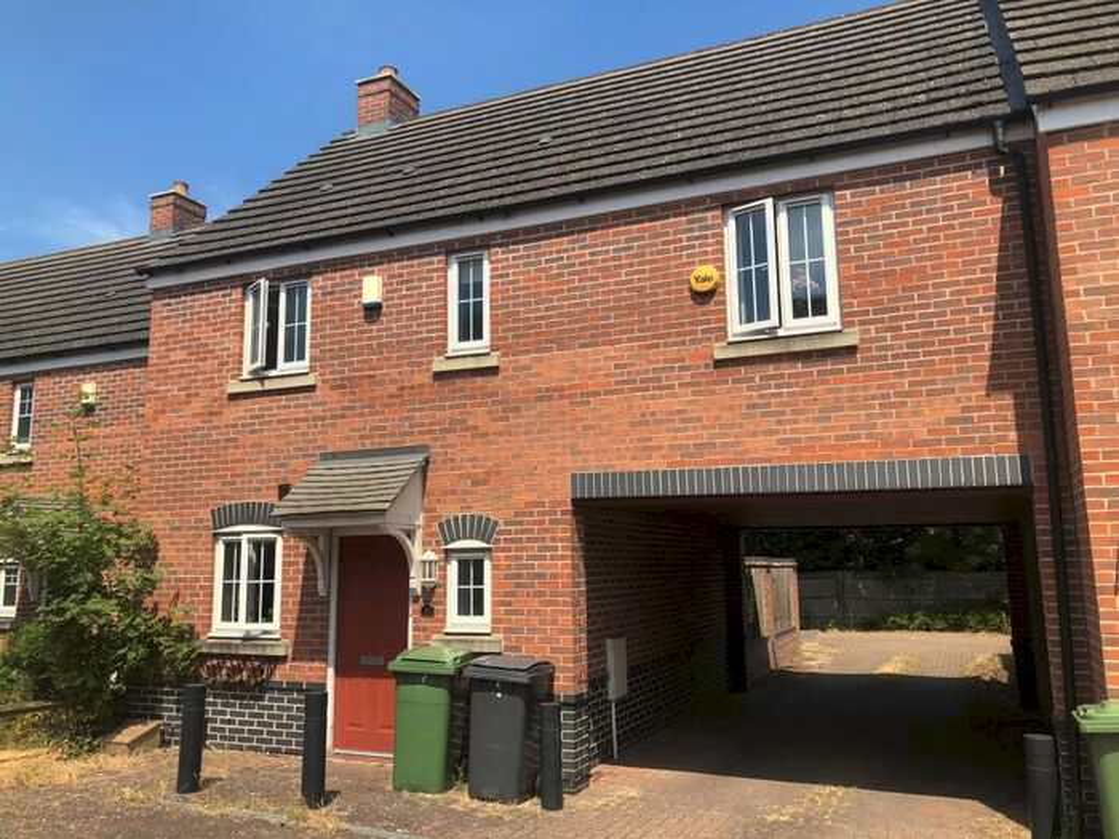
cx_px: 560
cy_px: 420
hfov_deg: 63.4
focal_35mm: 28
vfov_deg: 49.7
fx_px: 905
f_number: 1.8
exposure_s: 1/1412
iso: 20
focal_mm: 3.99
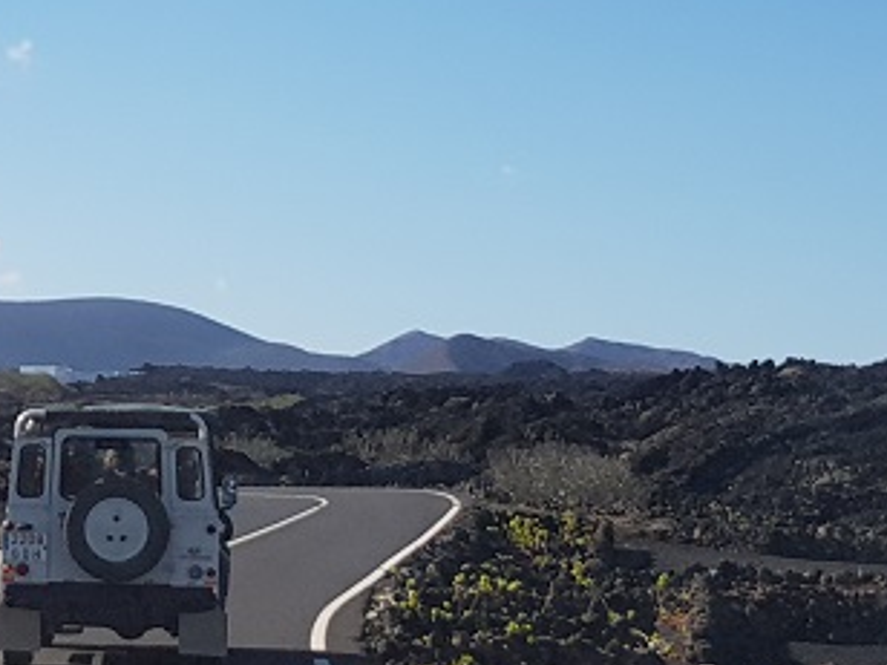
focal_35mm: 51
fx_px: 1307
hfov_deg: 34.8
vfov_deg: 28.5
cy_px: 294
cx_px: 45
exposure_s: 1/2392
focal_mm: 4.2
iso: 40
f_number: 1.7
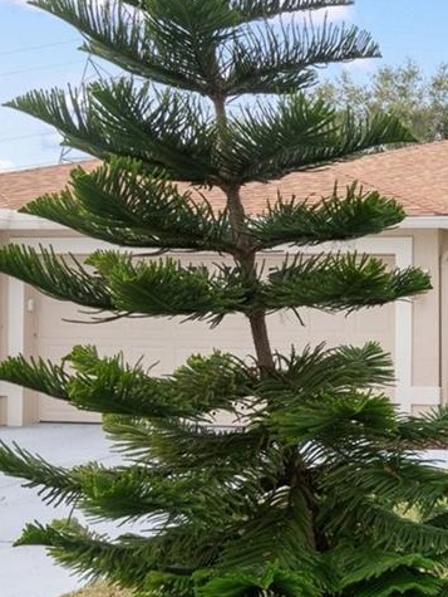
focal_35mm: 55
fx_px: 948
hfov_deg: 23.5
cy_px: 332
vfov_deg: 34.9
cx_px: 584
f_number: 8
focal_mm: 17
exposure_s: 1/30
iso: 320
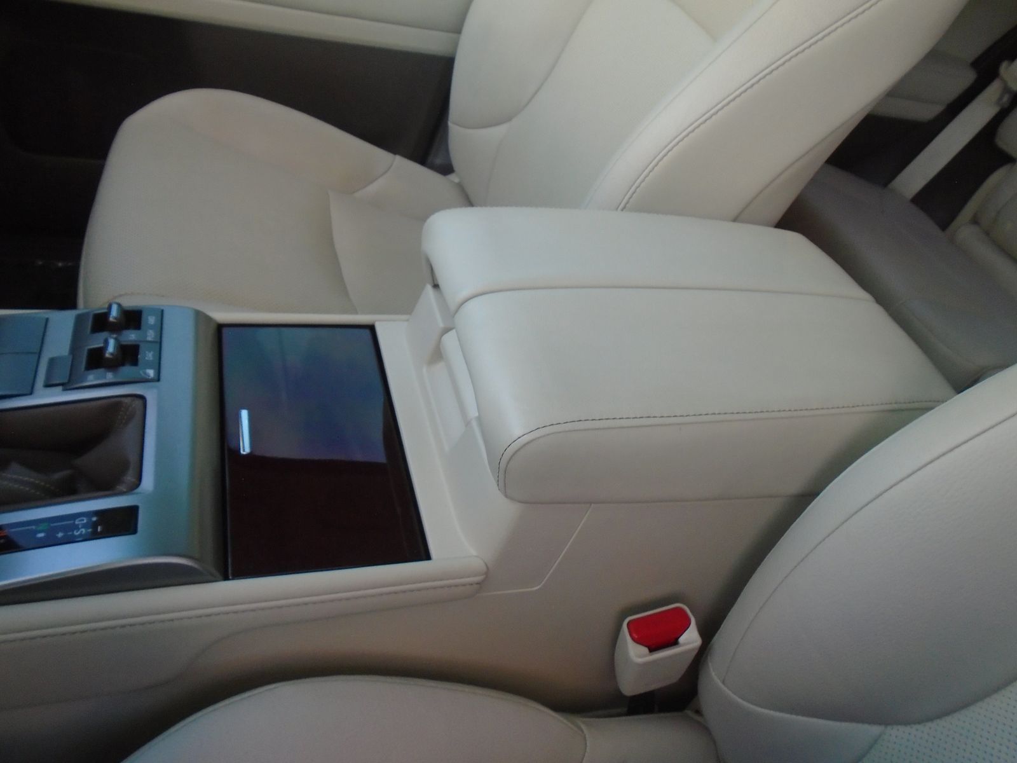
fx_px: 764
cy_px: 382
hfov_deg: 67.3
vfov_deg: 53.1
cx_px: 508
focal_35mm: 26
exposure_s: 1/30
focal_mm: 4.6
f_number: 3.2
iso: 200
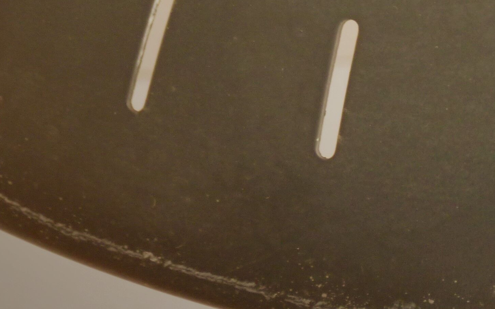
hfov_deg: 11.5
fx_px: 2361
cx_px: 701
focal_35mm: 175
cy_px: -192
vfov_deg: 7.3
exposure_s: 1/8
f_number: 4.1
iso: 125
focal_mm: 9.2
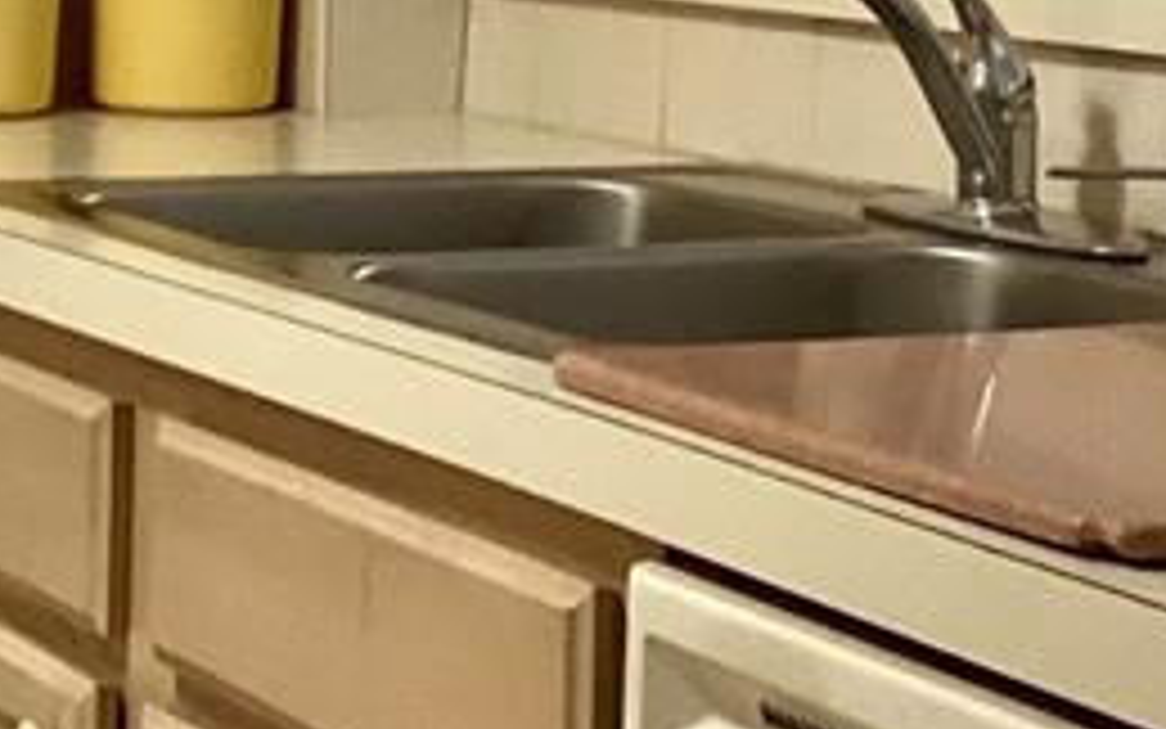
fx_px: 4132
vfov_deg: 9.9
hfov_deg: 16.1
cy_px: -184
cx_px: 468
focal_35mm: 130
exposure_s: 1/60
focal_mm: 3.3
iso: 200
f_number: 2.4
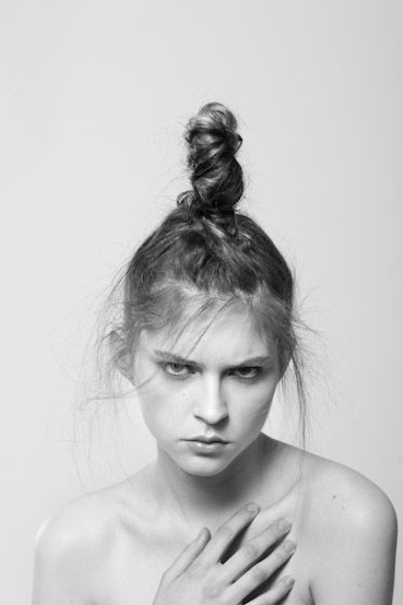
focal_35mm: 92
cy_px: 319
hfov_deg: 14.9
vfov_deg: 22.1
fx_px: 1546
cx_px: 198
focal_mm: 85
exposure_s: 1/125
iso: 200
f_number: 8
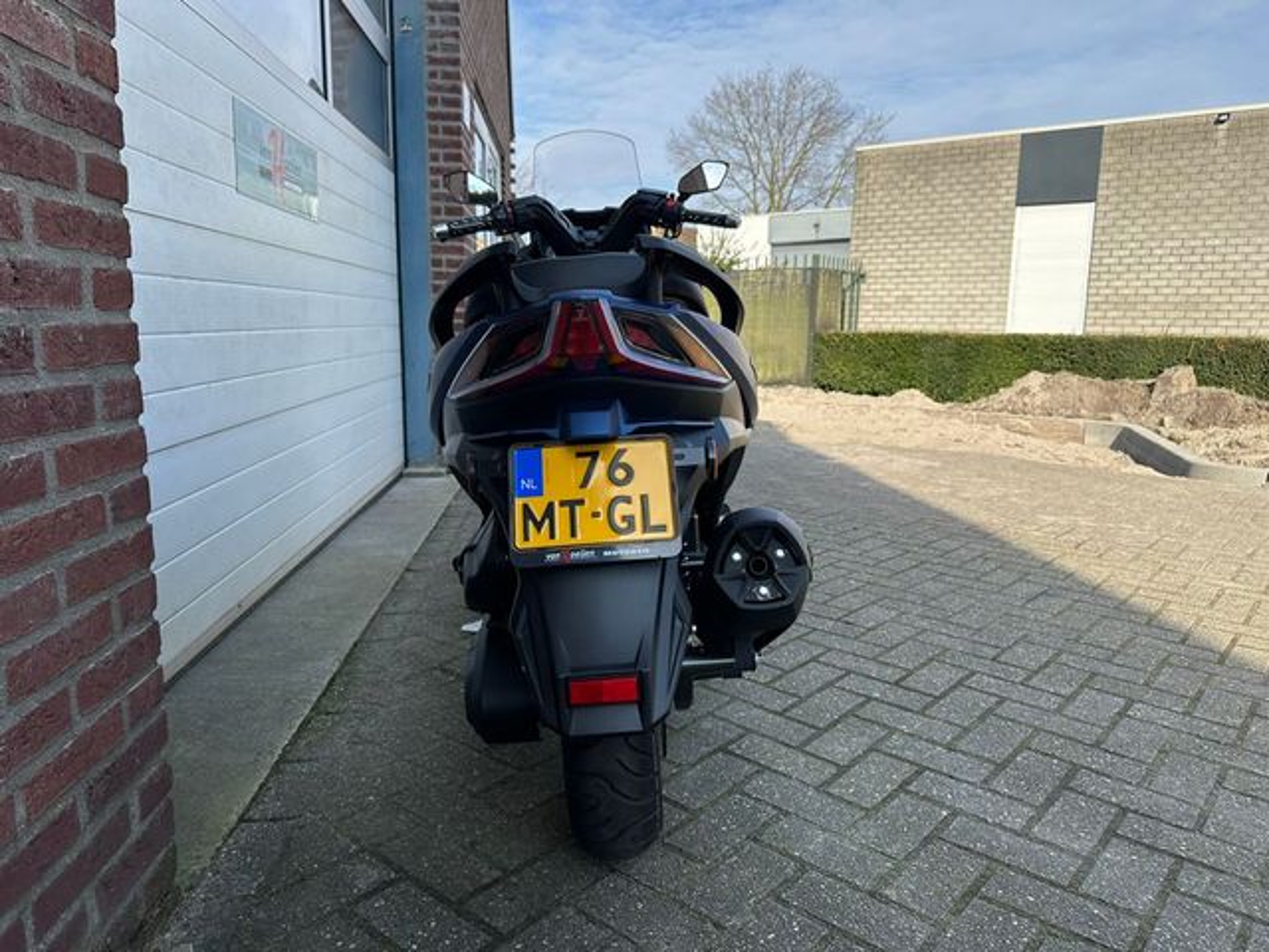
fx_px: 880
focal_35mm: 24
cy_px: 476
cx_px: 634
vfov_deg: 56.8
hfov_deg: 71.6
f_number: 1.78
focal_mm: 6.86
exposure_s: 1/1949
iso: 80
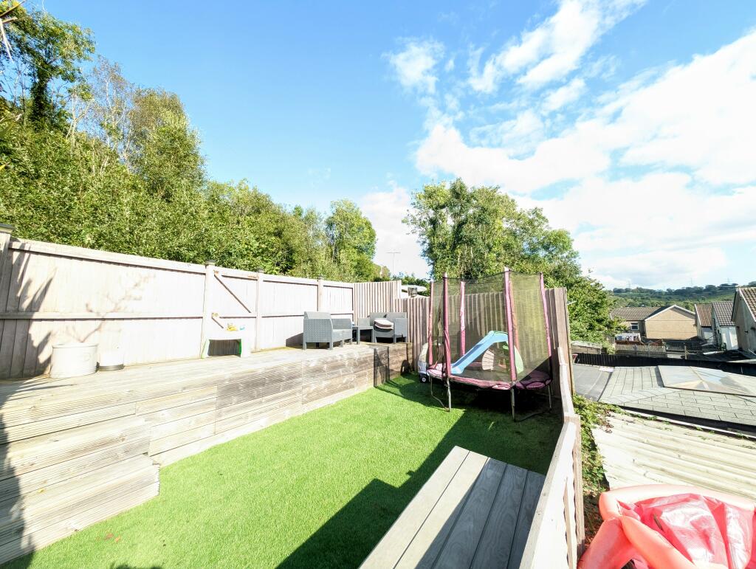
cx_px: 378
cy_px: 284
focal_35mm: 12
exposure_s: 1/333
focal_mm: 2.23
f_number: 1.95
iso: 41
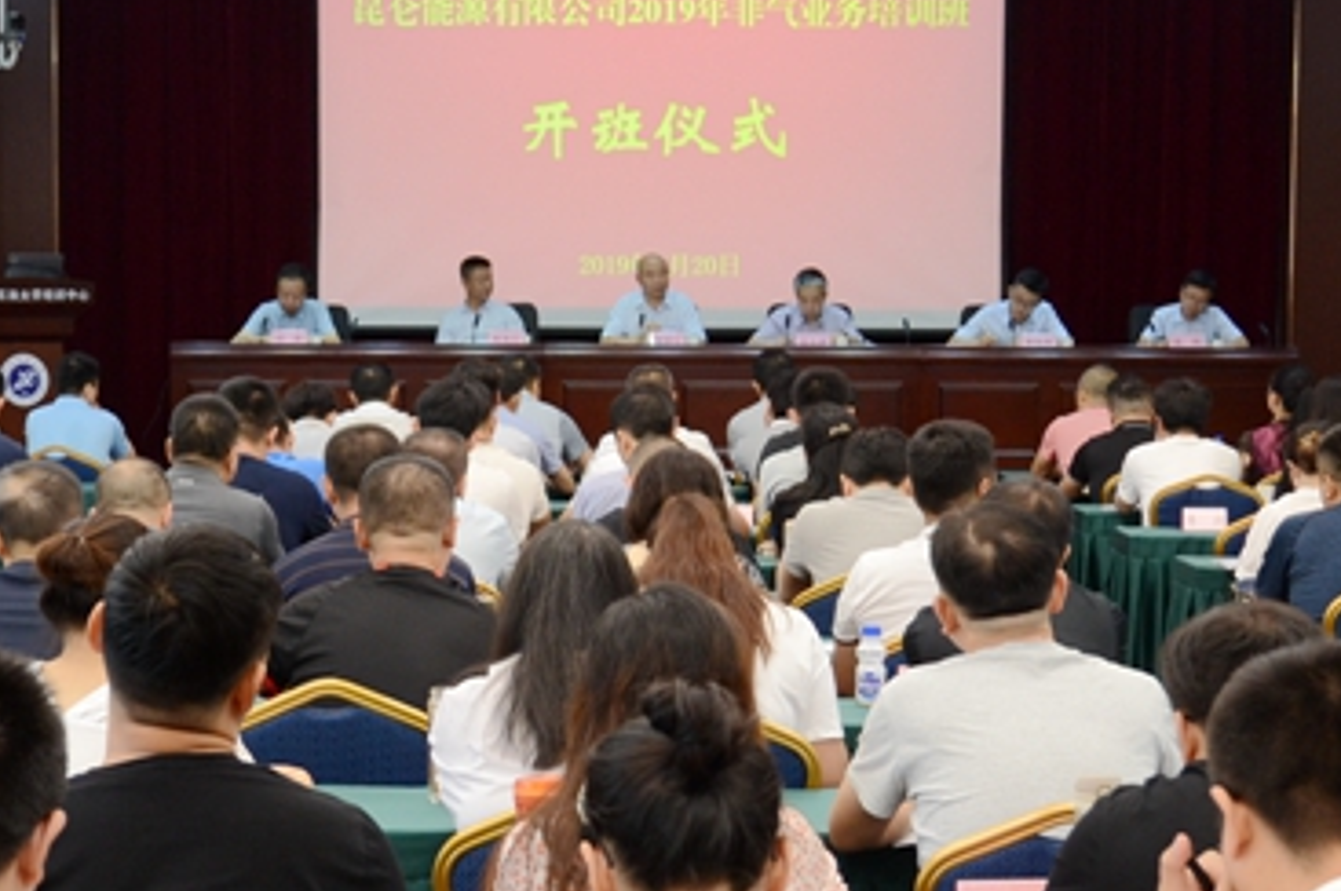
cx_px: 654
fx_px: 2010
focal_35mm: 54
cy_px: 183
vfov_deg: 24.6
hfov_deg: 36.9
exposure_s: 1/80
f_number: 4.5
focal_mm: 22
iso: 500
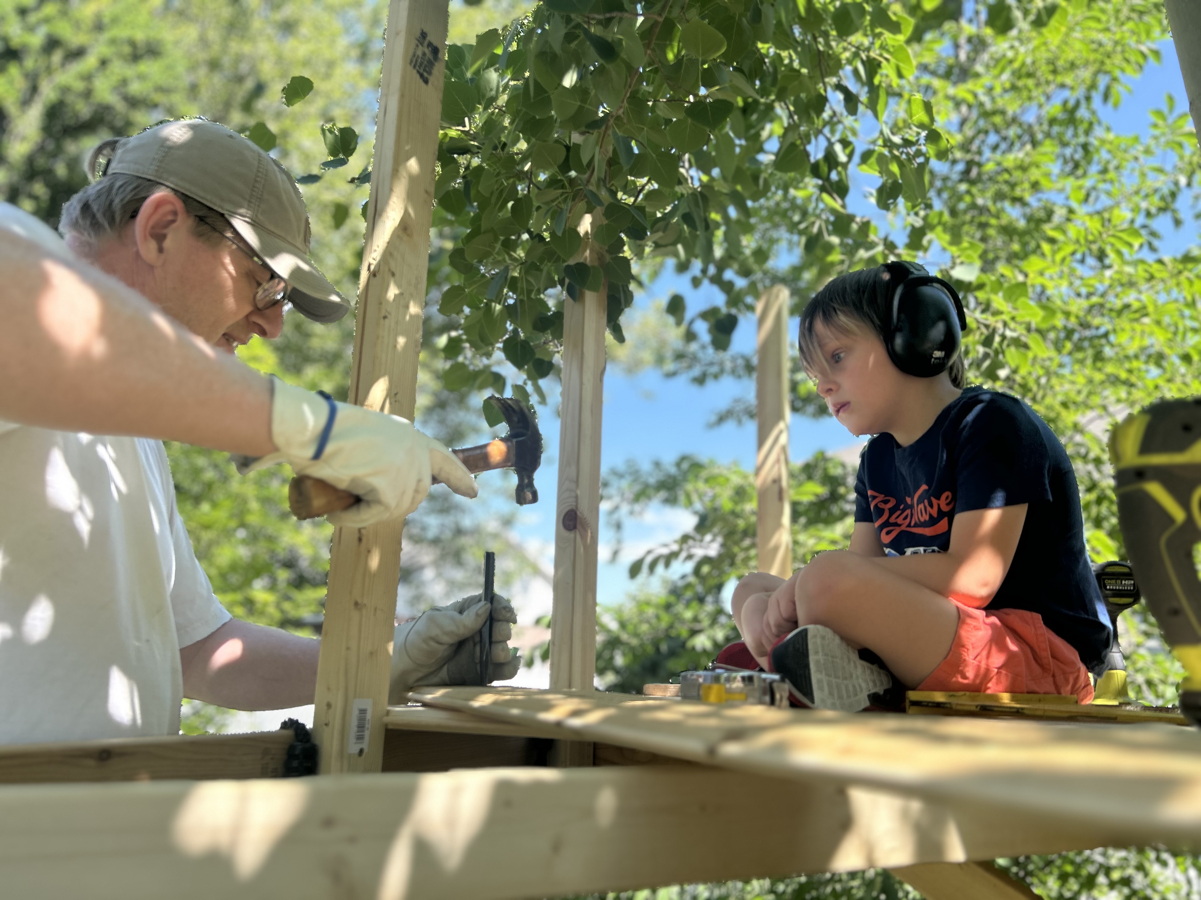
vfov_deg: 53.1
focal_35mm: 26
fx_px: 902
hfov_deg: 67.3
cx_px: 600
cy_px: 450
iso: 50
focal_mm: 5.7
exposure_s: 1/1029
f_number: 1.5
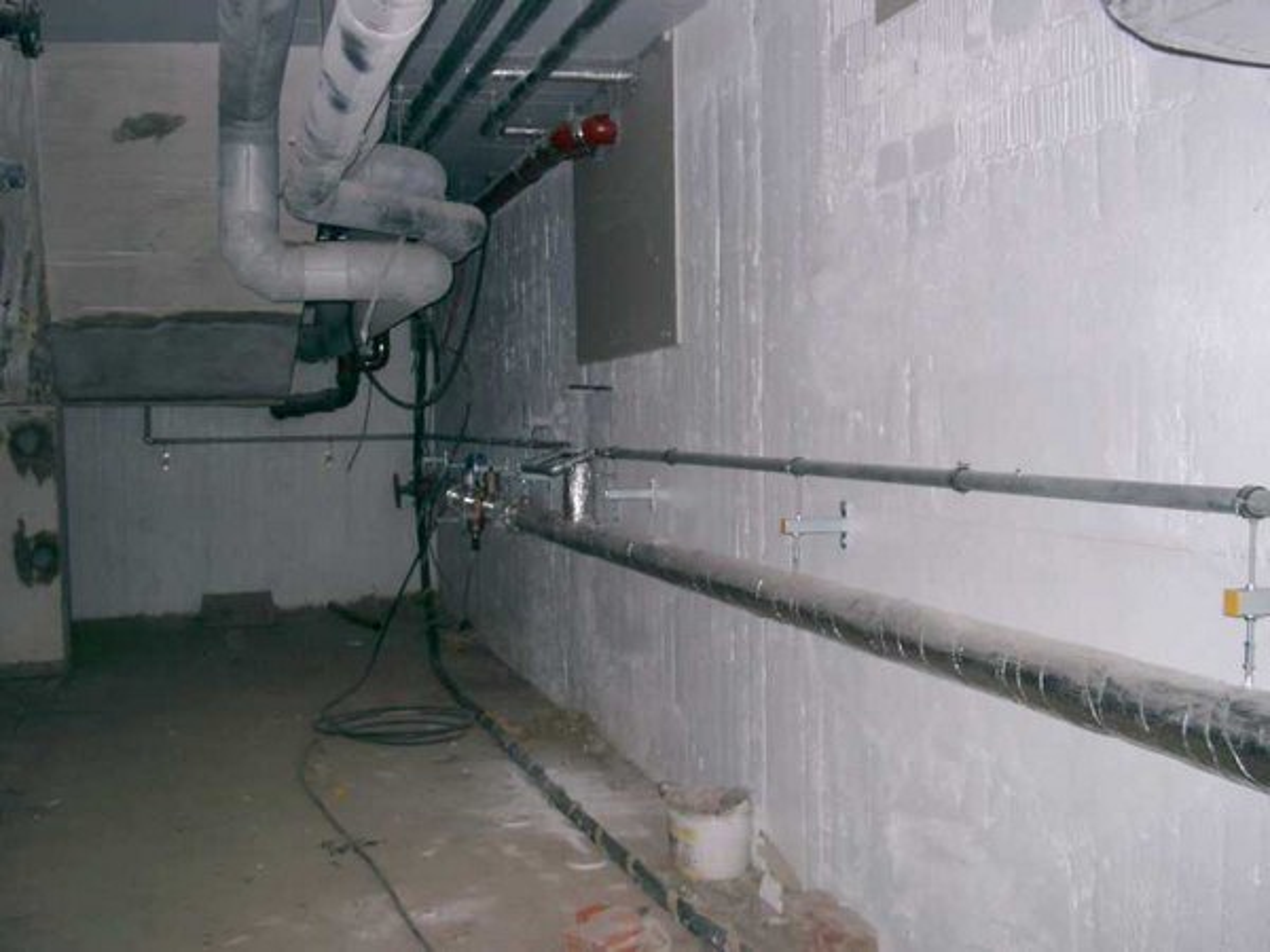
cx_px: 635
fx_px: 1357
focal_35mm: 37
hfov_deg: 50.1
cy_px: 476
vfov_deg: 38.7
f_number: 2.6
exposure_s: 1
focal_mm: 7.6
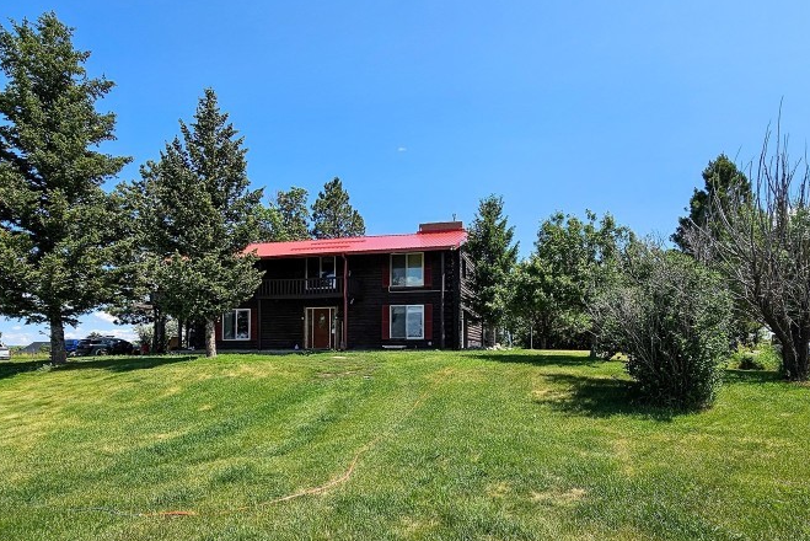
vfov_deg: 58.8
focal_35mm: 21
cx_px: 414
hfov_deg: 81.2
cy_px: 339
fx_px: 473
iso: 50
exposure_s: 1/2000
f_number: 2.2
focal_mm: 2.2
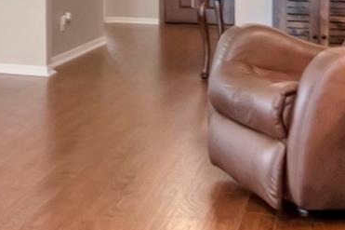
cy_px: -49
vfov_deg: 18.1
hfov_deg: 27.4
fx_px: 682
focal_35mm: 71
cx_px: 33
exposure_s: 1/4
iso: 1000
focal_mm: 11
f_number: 14
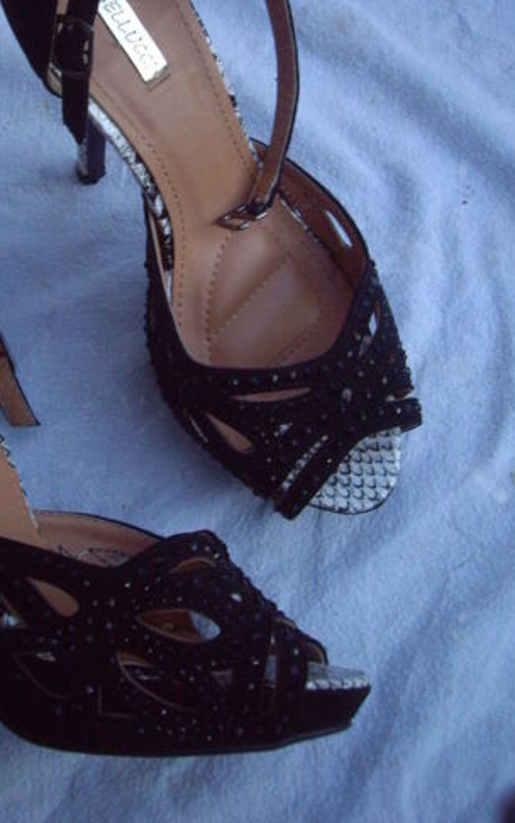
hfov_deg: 24.1
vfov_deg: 37.9
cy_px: 298
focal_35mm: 53
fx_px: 1189
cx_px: 117
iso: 200
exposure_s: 1/13
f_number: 2.7
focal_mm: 6.2
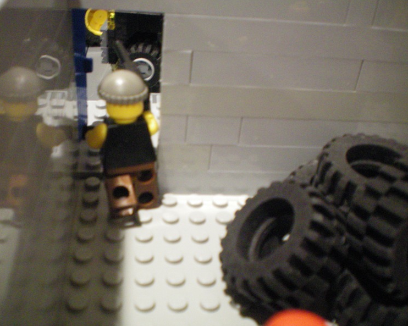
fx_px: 483
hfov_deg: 45.8
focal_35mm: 40
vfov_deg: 37.3
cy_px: 162
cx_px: 192
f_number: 3.1
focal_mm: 6.3
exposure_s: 1/8
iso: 400
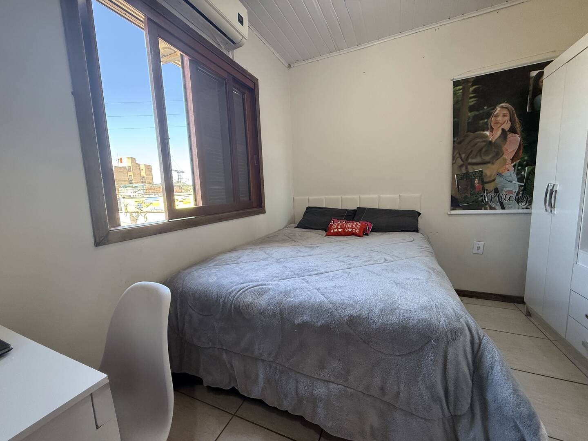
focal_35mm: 14
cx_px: 294
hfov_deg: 102.1
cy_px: 220
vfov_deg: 85.7
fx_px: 238
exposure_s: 1/120
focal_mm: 2.22
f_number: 2.2
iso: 250
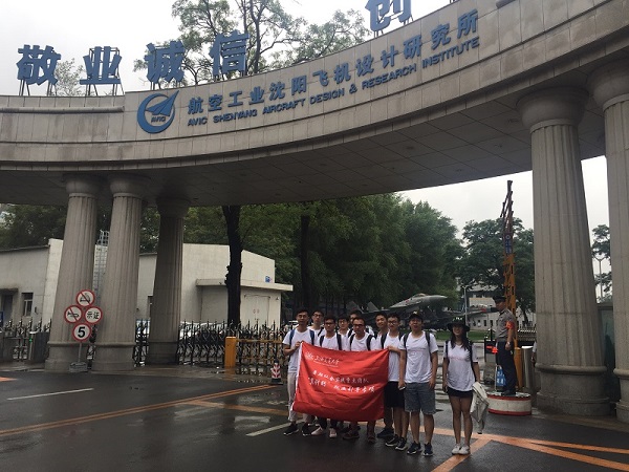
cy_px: 236
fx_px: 527
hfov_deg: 61.7
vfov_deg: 48.2
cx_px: 314
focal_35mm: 29
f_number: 2.2
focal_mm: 4.15
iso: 32
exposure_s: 1/210
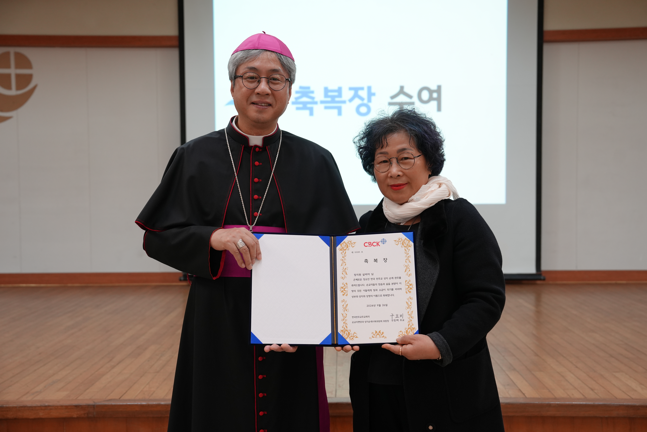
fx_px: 755
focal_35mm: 42
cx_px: 324
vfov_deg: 31.9
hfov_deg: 46.4
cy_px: 216
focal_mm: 42
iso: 1000
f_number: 4
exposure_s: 1/160
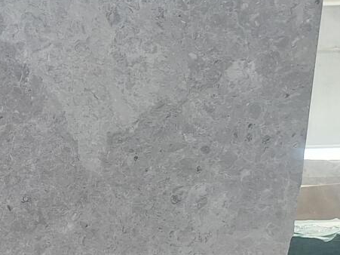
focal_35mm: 98
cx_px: -378
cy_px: 353
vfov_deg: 14.3
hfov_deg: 15.3
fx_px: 962
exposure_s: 1/100
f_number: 1.8
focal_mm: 5.54
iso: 50
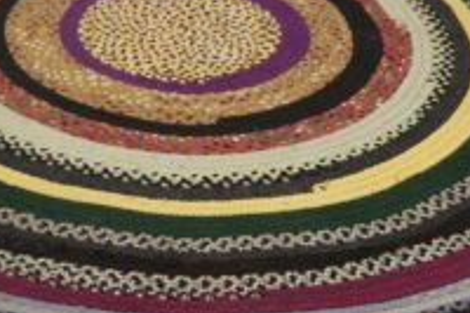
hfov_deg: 20.6
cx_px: 204
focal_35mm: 99
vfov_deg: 13.7
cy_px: 255
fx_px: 1291
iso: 1250
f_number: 4
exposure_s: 1/60
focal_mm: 22
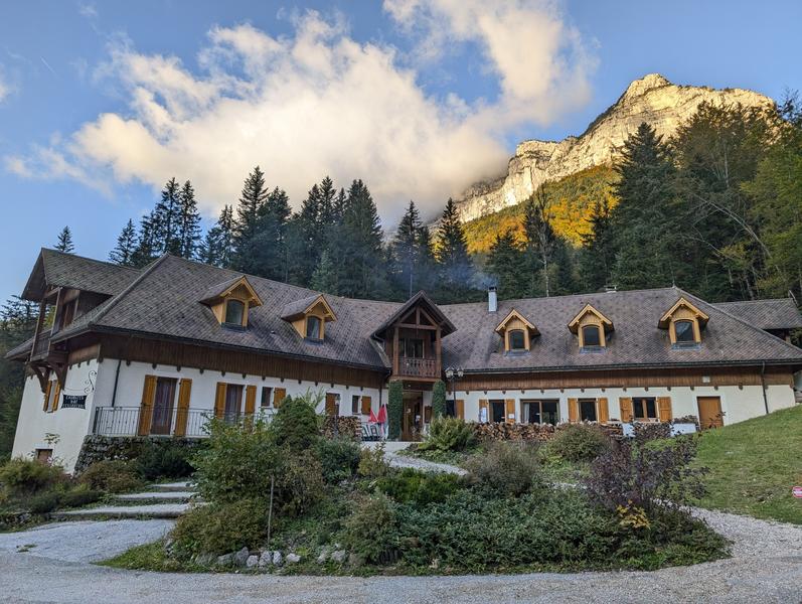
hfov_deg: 71.5
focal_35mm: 24
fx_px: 557
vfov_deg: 56.9
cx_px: 401
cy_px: 302
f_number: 1.68
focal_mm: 6.9
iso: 21
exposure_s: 1/291
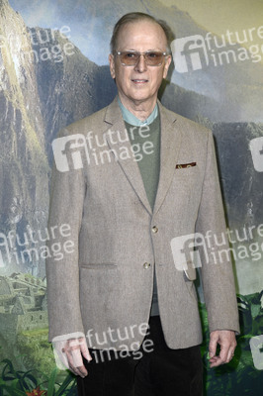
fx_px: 1098
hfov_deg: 13.7
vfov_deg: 20.4
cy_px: 198
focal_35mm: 100
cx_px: 132
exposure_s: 1/250
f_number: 5.3
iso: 500
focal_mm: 100
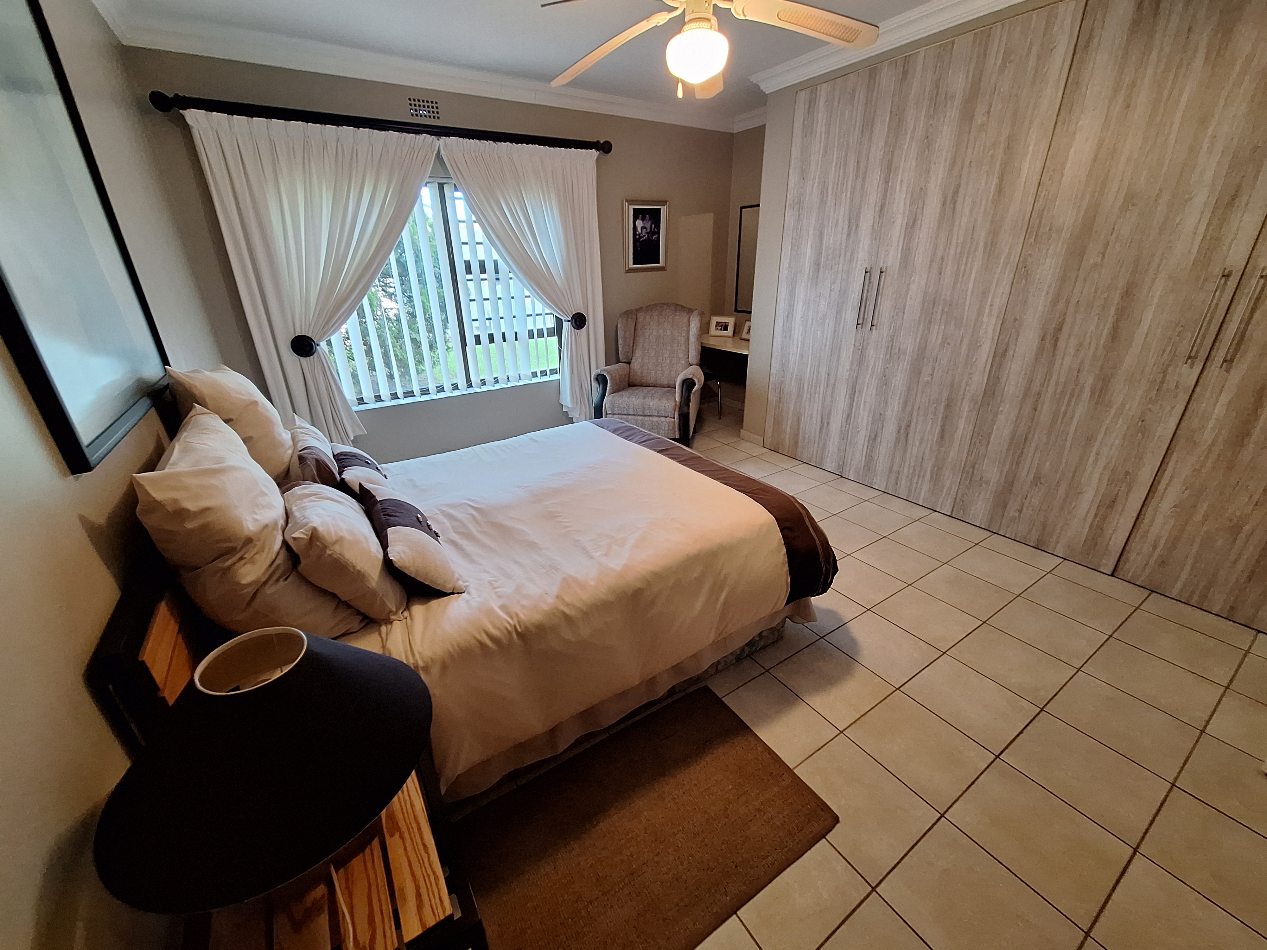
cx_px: 634
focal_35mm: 13
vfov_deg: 89.9
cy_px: 475
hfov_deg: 106.2
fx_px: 476
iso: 200
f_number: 2.2
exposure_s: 1/33
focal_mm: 1.74
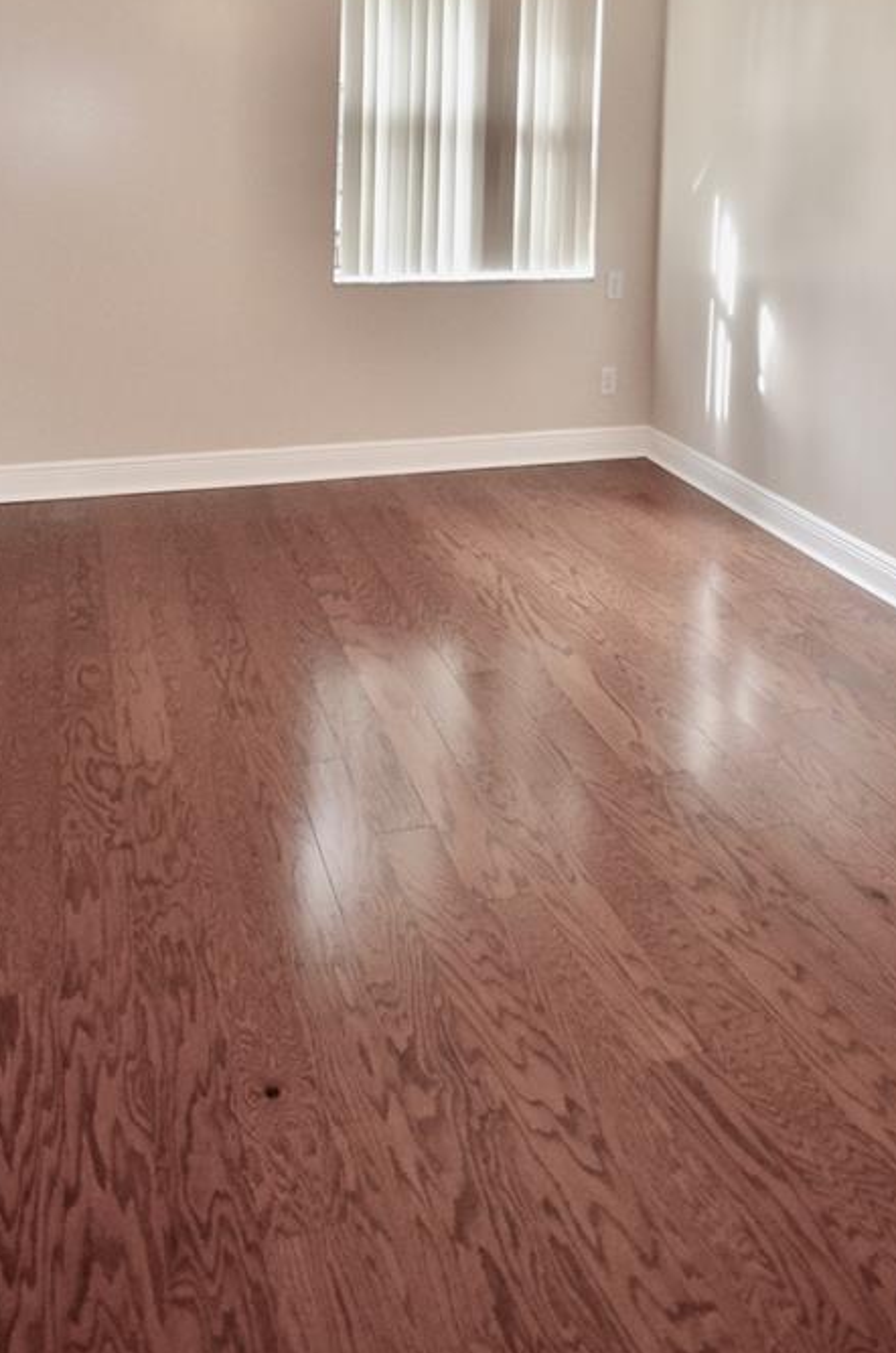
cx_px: 402
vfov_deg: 58.4
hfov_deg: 47.7
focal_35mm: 27
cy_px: 152
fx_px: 1012
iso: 720
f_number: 3.5
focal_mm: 10
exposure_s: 1/60
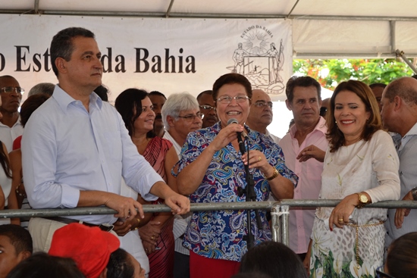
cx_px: 208
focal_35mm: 82
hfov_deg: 24.6
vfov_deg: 16.6
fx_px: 956
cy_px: 139
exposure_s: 1/125
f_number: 5.6
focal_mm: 55
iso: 200
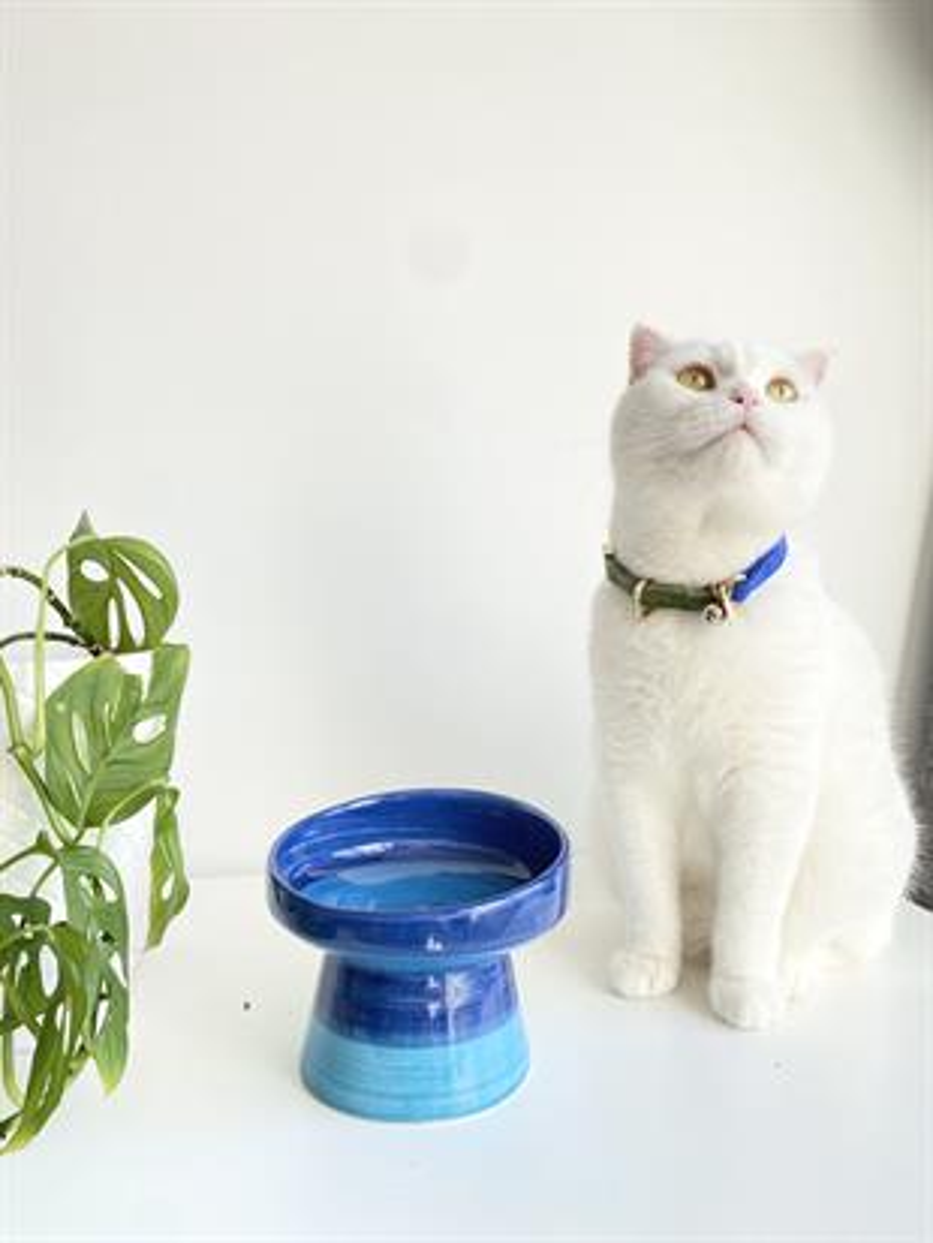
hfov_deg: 53.1
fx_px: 934
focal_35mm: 26
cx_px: 466
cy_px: 622
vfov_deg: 67.3
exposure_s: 1/140
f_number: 1.8
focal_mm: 4.25
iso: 32
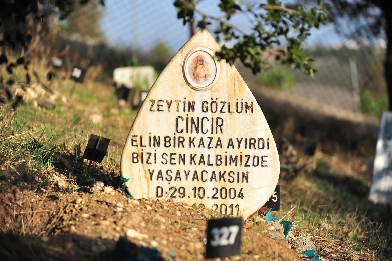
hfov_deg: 10.3
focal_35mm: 200
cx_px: 196
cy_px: 130
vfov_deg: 6.9
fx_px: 2176
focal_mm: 200
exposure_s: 1/2500
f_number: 2.8
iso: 250
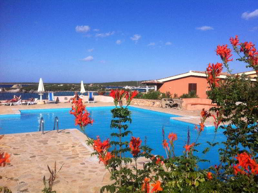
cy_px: 96
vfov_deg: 40.6
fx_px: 261
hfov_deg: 52.7
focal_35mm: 35
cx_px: 129
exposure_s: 1/2514
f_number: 2.8
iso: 80
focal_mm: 3.85
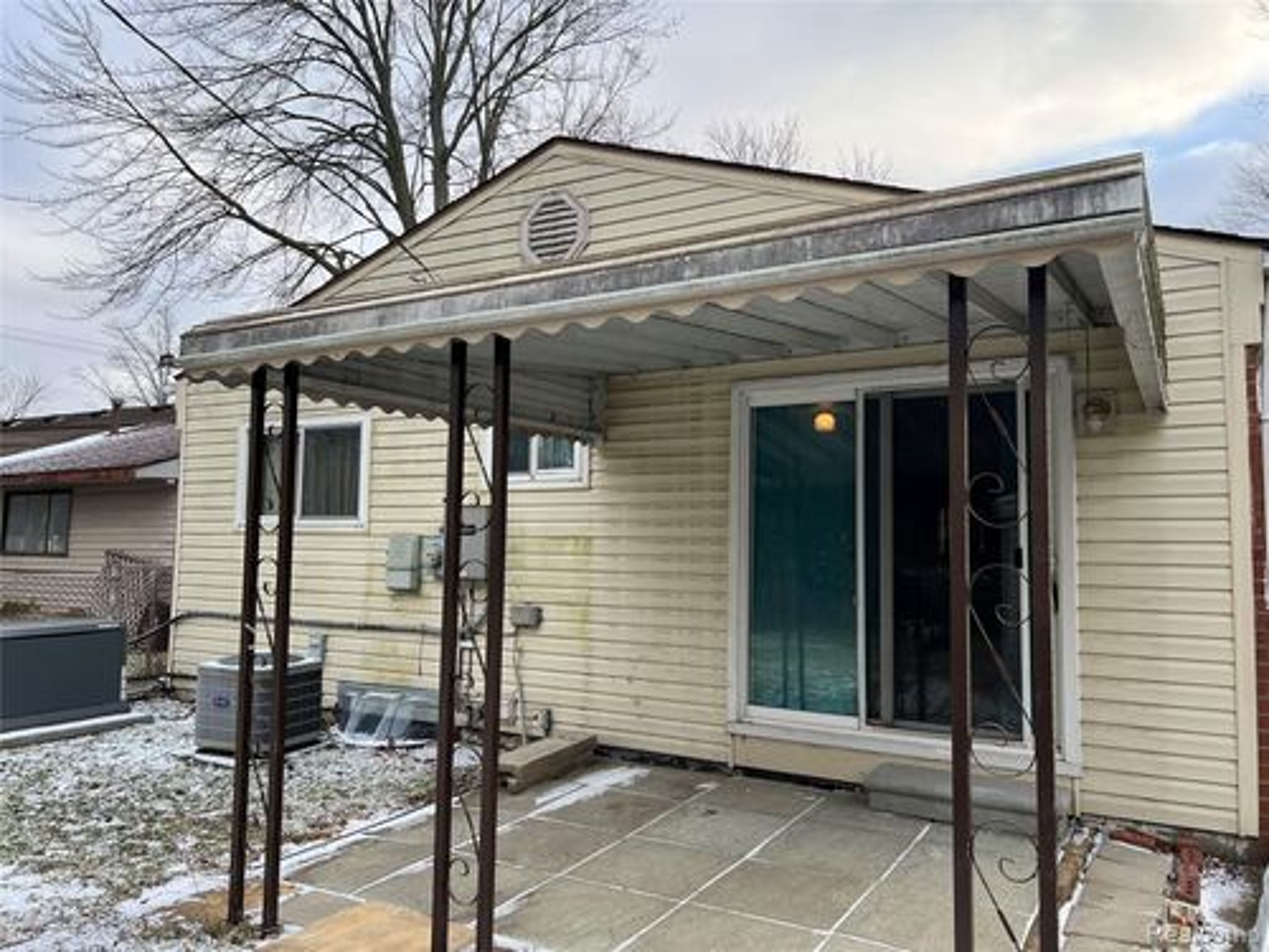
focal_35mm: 26
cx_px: 634
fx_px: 953
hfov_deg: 67.3
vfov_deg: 53.1
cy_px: 476
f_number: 1.5
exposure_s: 1/452
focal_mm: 5.7
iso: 50
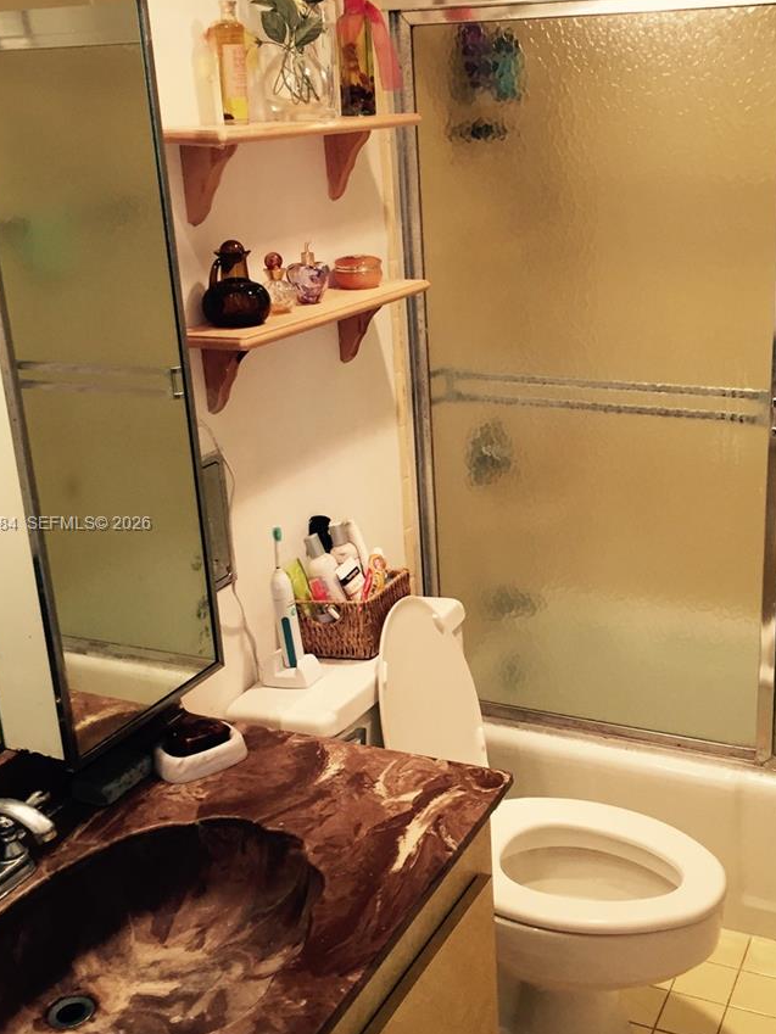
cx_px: 474
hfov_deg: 35.0
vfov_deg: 45.8
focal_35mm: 41
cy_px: 525
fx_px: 1225
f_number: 2.2
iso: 40
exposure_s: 1/30
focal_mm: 4.15
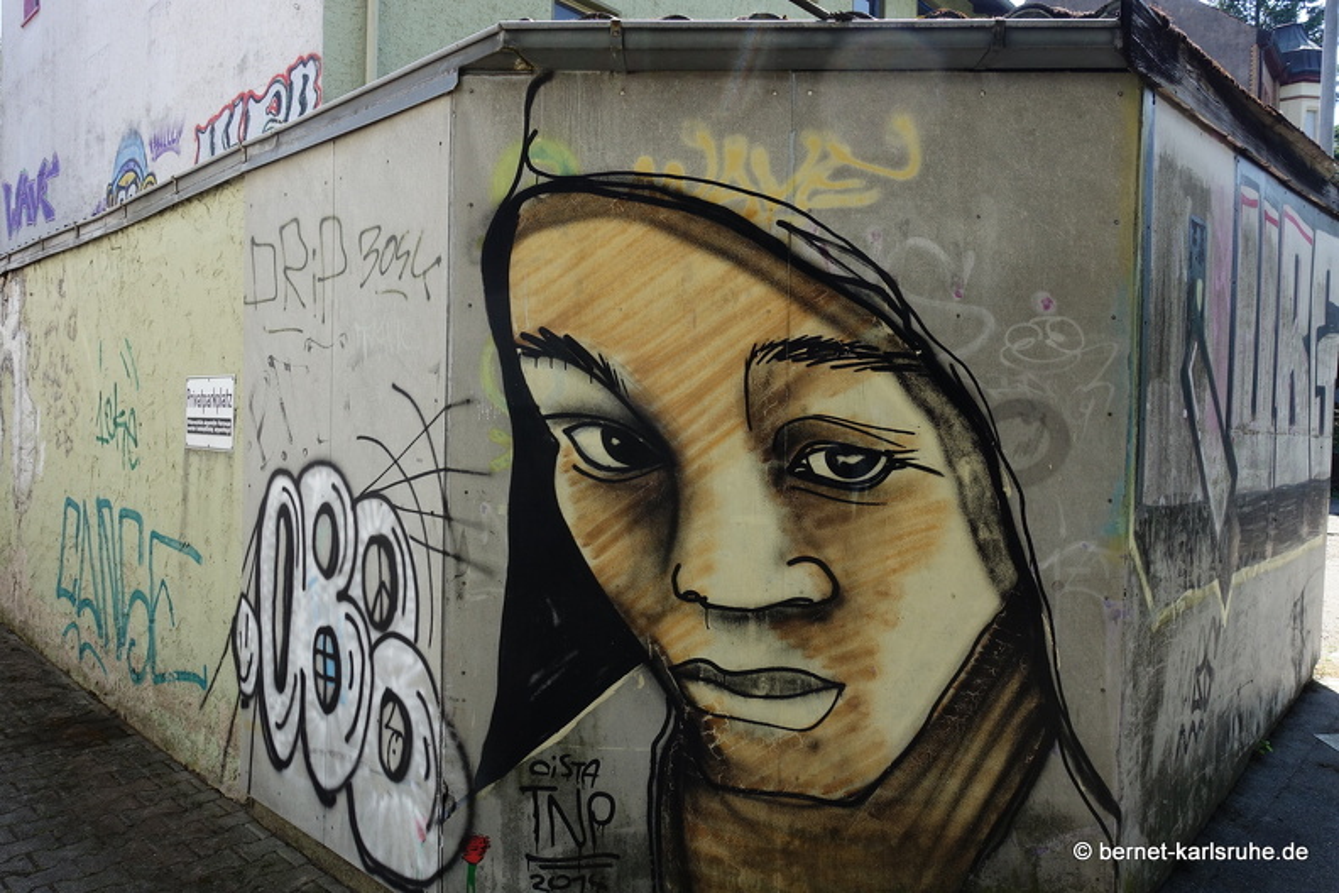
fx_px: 893
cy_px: 446
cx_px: 670
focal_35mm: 24
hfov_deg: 73.7
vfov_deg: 53.1
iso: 200
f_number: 5.6
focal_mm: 8.8
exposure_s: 1/250
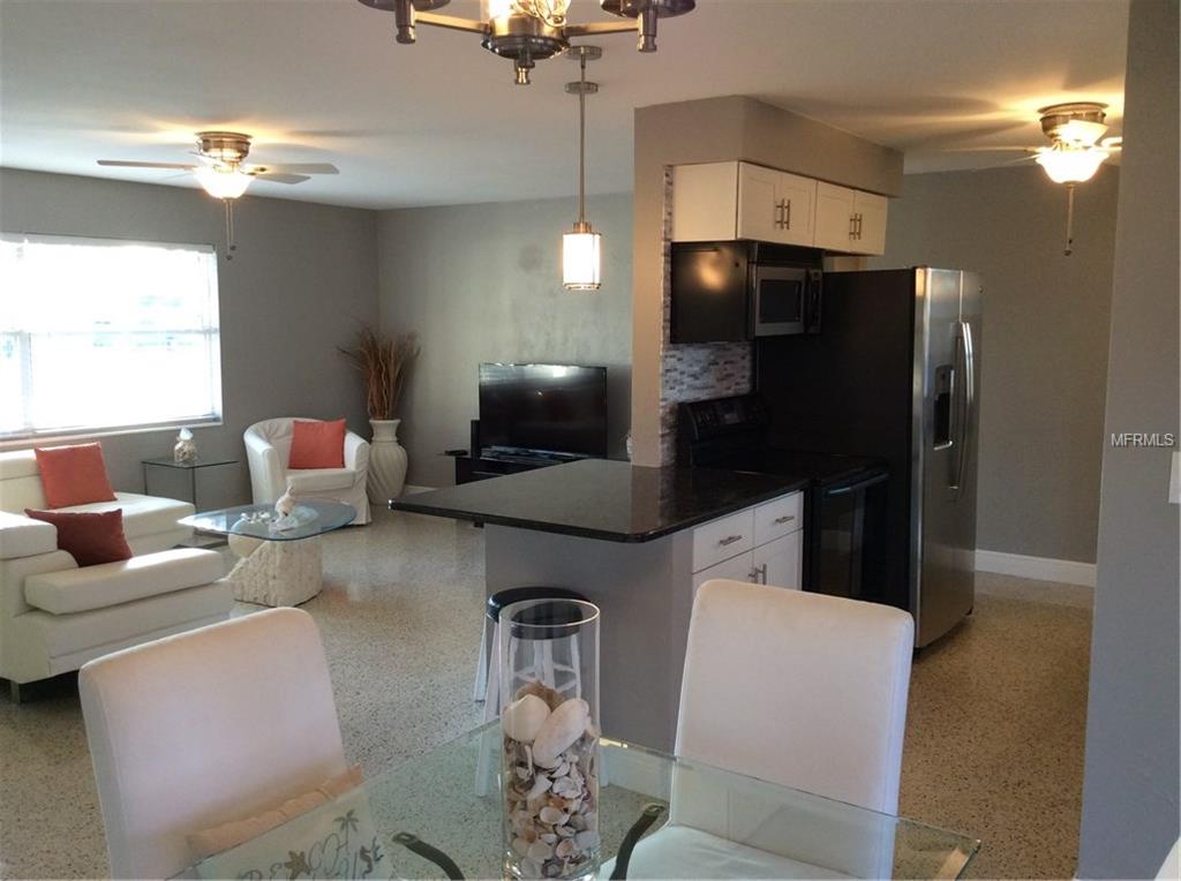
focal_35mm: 32
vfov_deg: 44.0
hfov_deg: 56.9
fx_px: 1090
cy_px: 440
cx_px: 590
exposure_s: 1/24
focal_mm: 3.3
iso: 64
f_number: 2.4
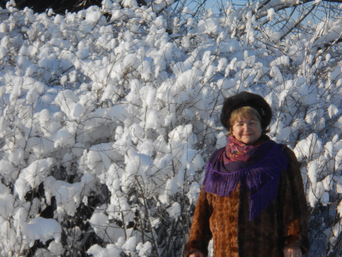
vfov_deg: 9.5
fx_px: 1541
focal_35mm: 156
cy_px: 128
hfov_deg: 12.7
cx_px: 171
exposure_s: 1/320
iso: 80
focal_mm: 27.6
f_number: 6.5
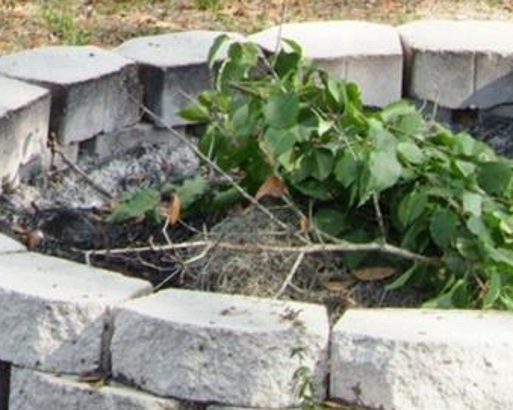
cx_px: -45
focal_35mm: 208
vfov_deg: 7.3
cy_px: -130
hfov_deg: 9.2
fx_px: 3157
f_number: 6.7
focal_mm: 31
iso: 200
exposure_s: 1/60
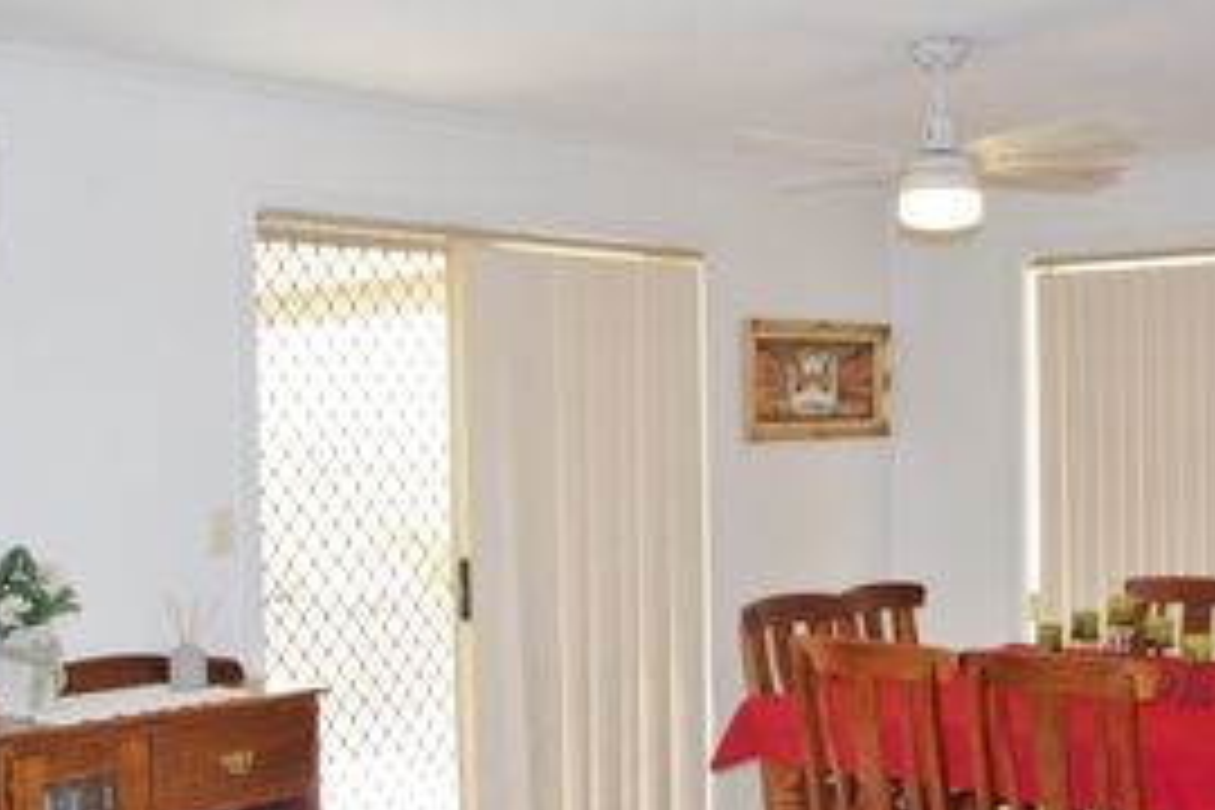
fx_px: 1586
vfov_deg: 28.6
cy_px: 484
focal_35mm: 47
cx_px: 567
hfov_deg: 41.9
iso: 400
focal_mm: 18
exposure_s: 1/100
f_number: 3.5
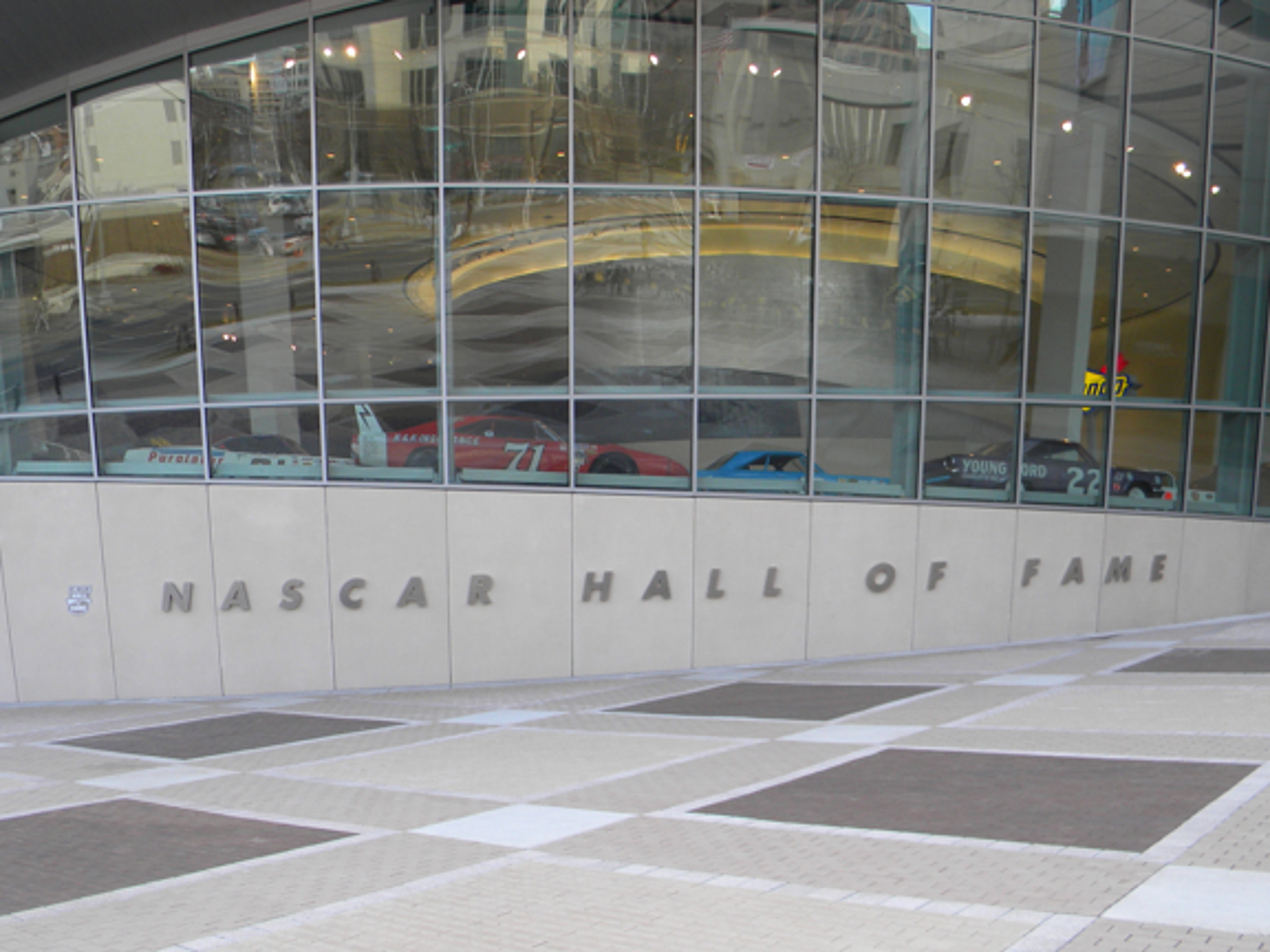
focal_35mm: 34
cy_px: 497
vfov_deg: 41.8
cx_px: 622
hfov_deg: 54.0
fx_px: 1247
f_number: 3.5
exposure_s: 1/93.3
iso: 80
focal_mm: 5
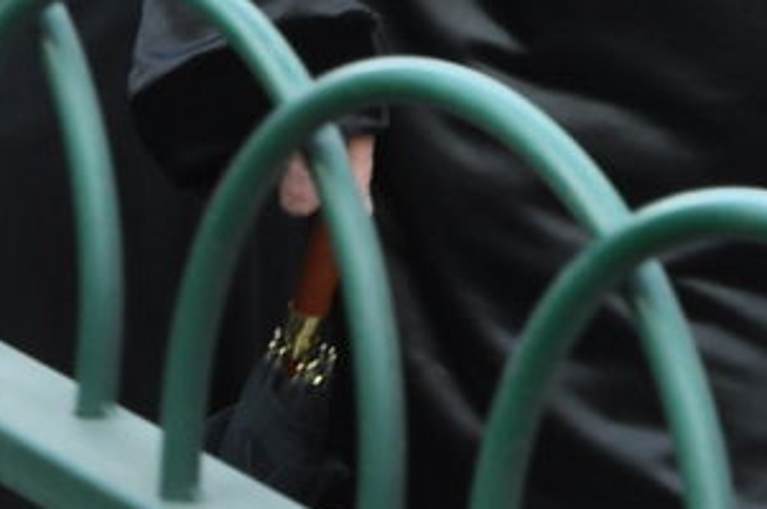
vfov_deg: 5.5
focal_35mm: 244
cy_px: -576
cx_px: 726
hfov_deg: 8.4
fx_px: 5200
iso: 320
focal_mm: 35
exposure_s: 1/60
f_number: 8
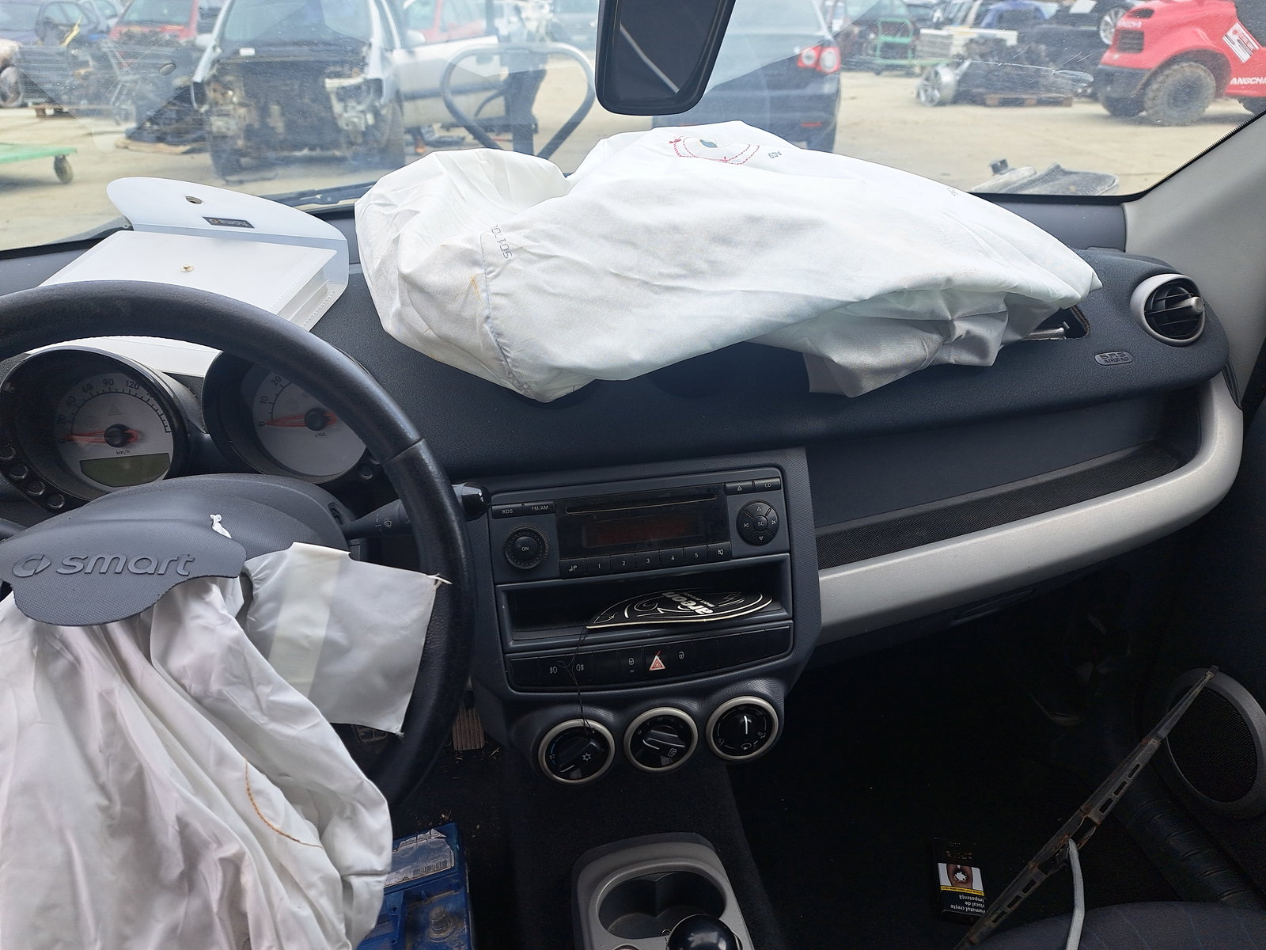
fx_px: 878
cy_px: 475
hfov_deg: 71.6
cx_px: 633
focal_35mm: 24
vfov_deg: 56.8
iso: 50
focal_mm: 5.23
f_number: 1.8
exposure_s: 1/407
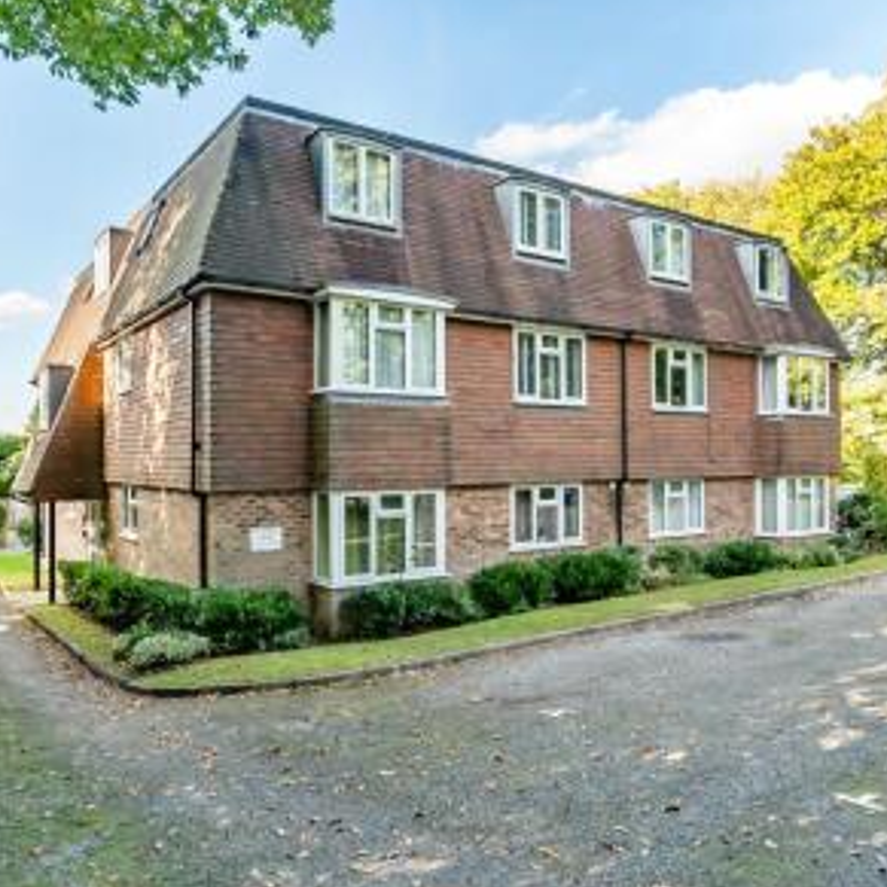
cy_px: 450
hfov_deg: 62.8
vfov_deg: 62.9
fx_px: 725
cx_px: 404
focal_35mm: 25
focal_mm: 12
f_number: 8
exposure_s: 1/250
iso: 400
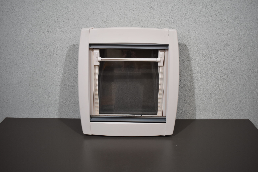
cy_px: 86
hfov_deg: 55.1
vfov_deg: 38.4
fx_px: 247
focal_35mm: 34
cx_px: 129
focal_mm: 23
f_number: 3.8
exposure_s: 1/250
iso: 500
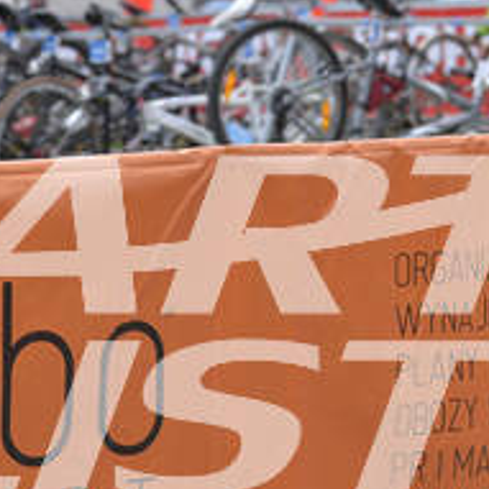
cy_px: 296
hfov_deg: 8.8
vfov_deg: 8.8
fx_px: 3180
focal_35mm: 199
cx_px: 225
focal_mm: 70
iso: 200
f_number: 4
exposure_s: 1/2000
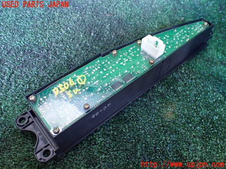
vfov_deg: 46.8
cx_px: 113
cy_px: 84
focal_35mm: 30
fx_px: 196
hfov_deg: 60.0
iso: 800
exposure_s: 1/30
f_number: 2.3
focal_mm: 5.4
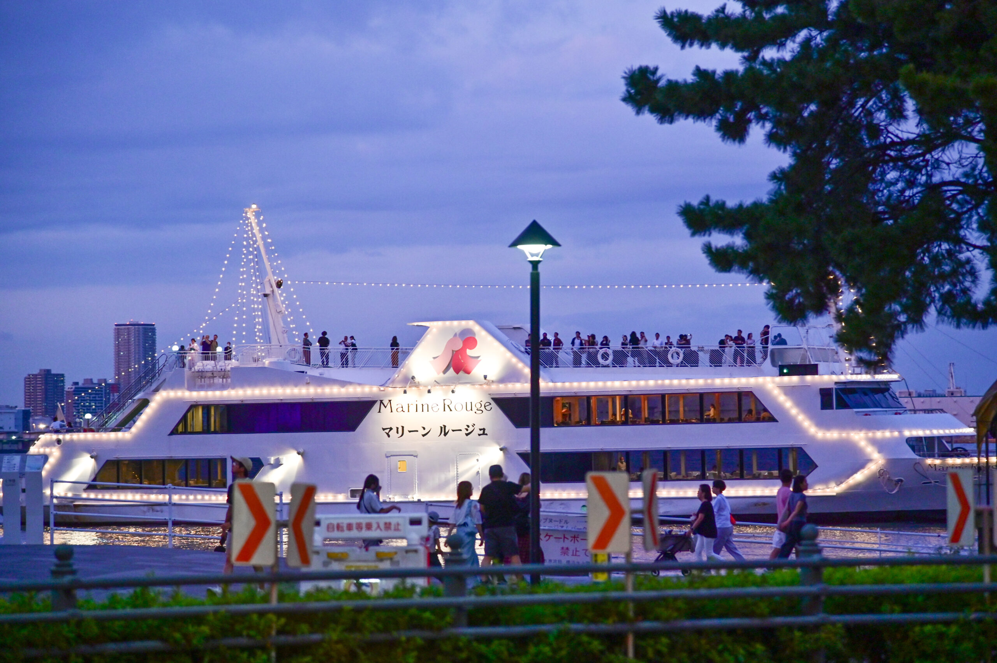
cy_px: 332
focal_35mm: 120
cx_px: 498
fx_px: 3321
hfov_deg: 17.1
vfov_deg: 11.4
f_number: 4
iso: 2200
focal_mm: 120
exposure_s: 1/125
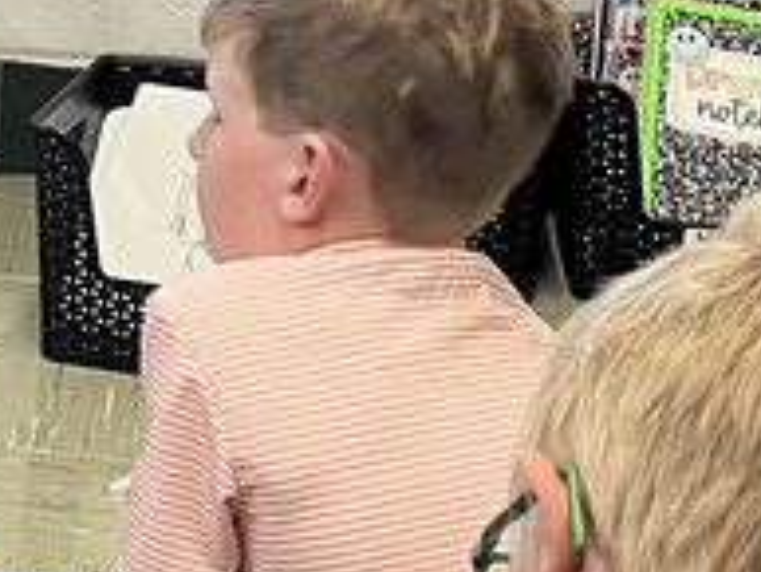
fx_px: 3036
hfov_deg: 13.2
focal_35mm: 138
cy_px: 20
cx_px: -501
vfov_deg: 10.7
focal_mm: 5.1
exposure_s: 1/60
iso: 160
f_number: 1.6
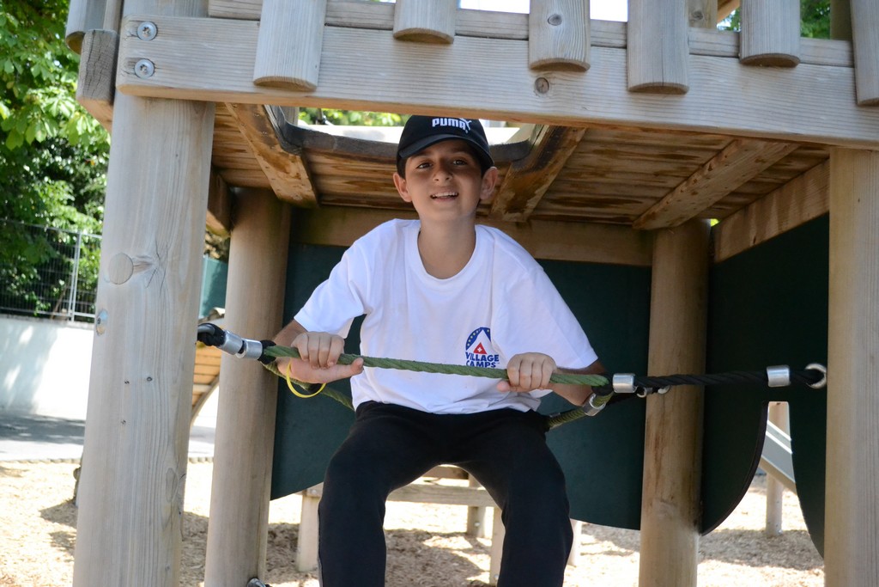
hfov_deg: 49.5
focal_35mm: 39
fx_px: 952
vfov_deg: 34.2
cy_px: 294
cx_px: 440
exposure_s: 1/4000
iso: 3200
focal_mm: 26
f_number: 4.2
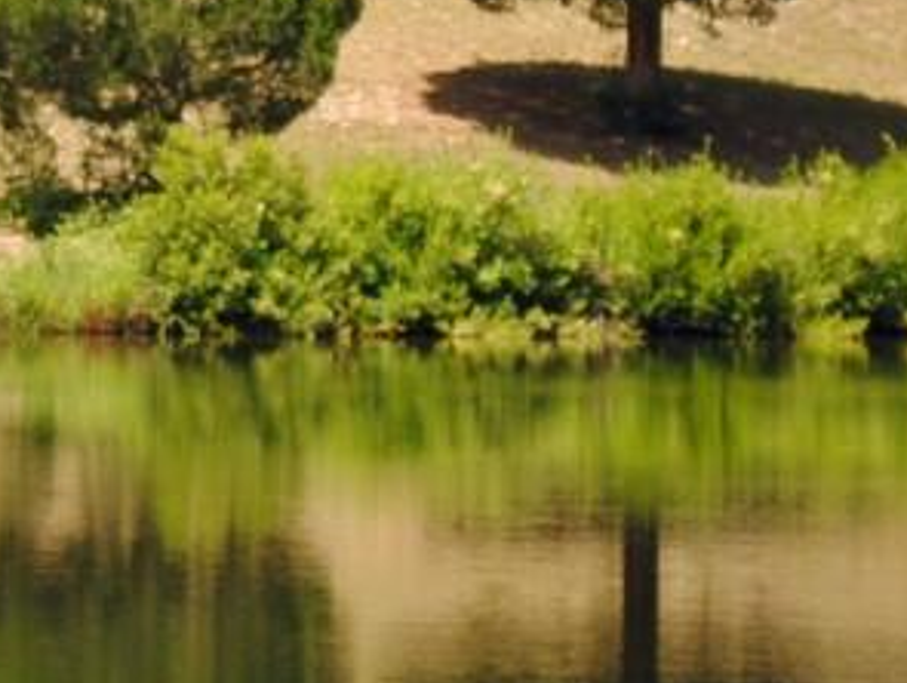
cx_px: -266
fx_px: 11376
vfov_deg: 3.4
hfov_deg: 4.5
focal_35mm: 434
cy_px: -354
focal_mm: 55
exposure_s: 1/200
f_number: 7.1
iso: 100
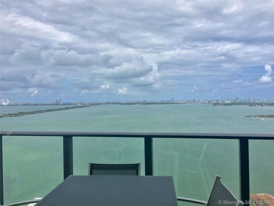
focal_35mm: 29
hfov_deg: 61.7
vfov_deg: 48.2
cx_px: 137
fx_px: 230
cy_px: 103
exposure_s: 1/2825
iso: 32
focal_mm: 4.15
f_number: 2.2
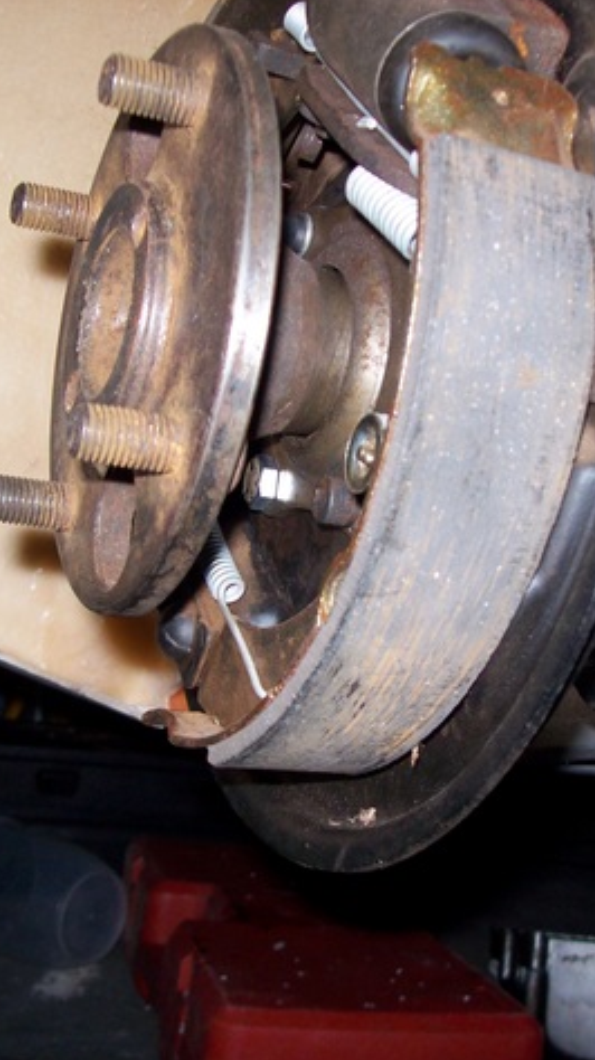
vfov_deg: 39.2
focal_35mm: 53
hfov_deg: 22.6
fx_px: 1489
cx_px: 358
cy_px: 532
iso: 80
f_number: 2.7
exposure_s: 1/64
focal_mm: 6
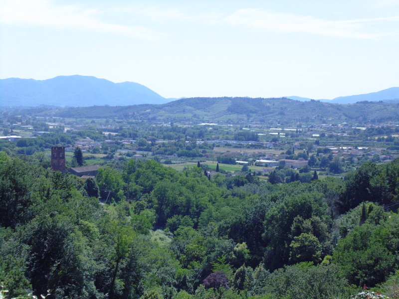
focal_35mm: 69
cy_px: 150
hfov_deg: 28.2
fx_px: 795
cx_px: 200
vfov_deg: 21.3
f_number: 4.3
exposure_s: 1/1000
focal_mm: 12.6
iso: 100
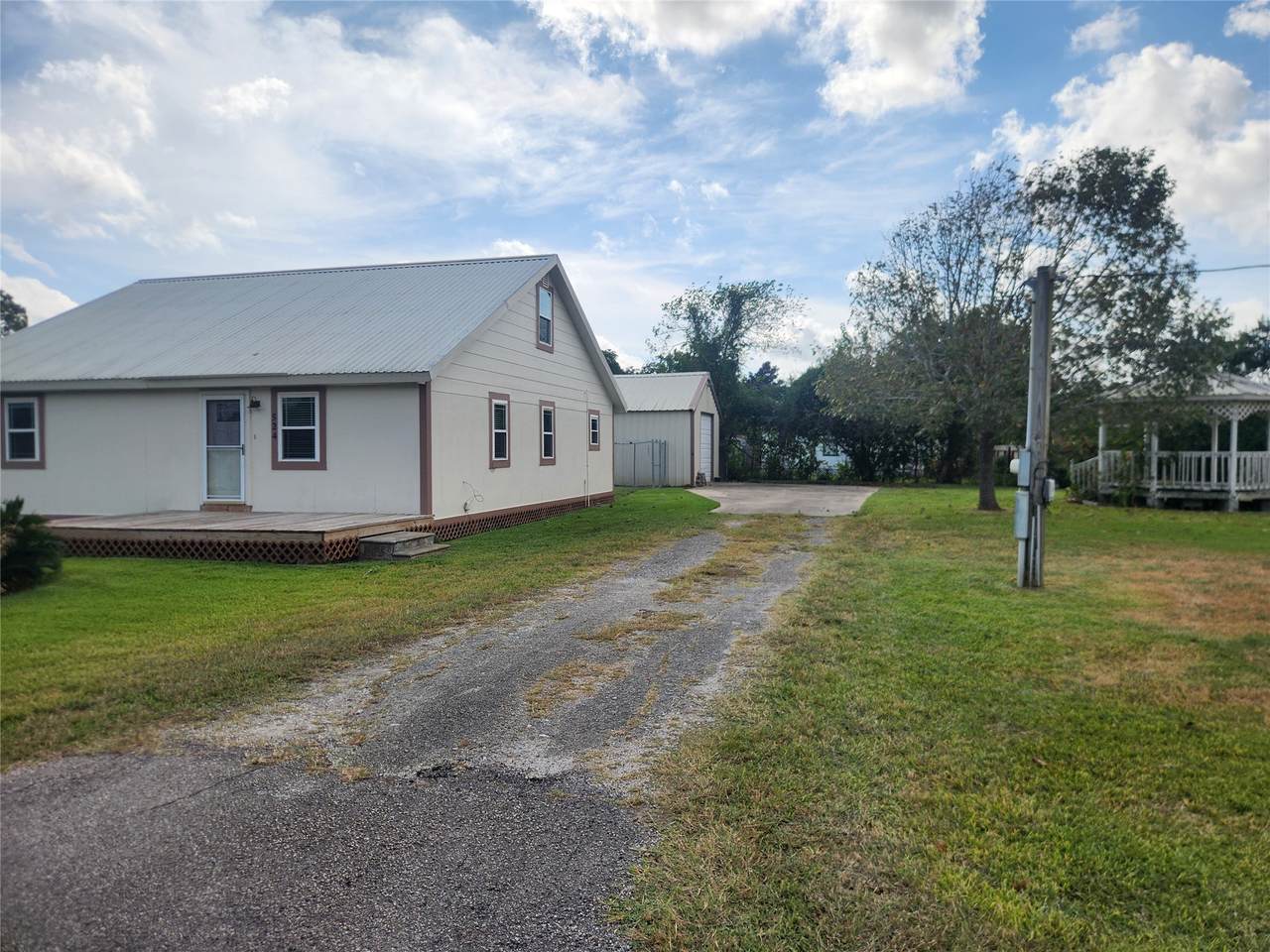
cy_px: 476
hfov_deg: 73.9
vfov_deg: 58.9
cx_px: 635
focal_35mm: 23
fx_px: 844
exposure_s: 1/2929
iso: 20
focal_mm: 5.4
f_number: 1.8
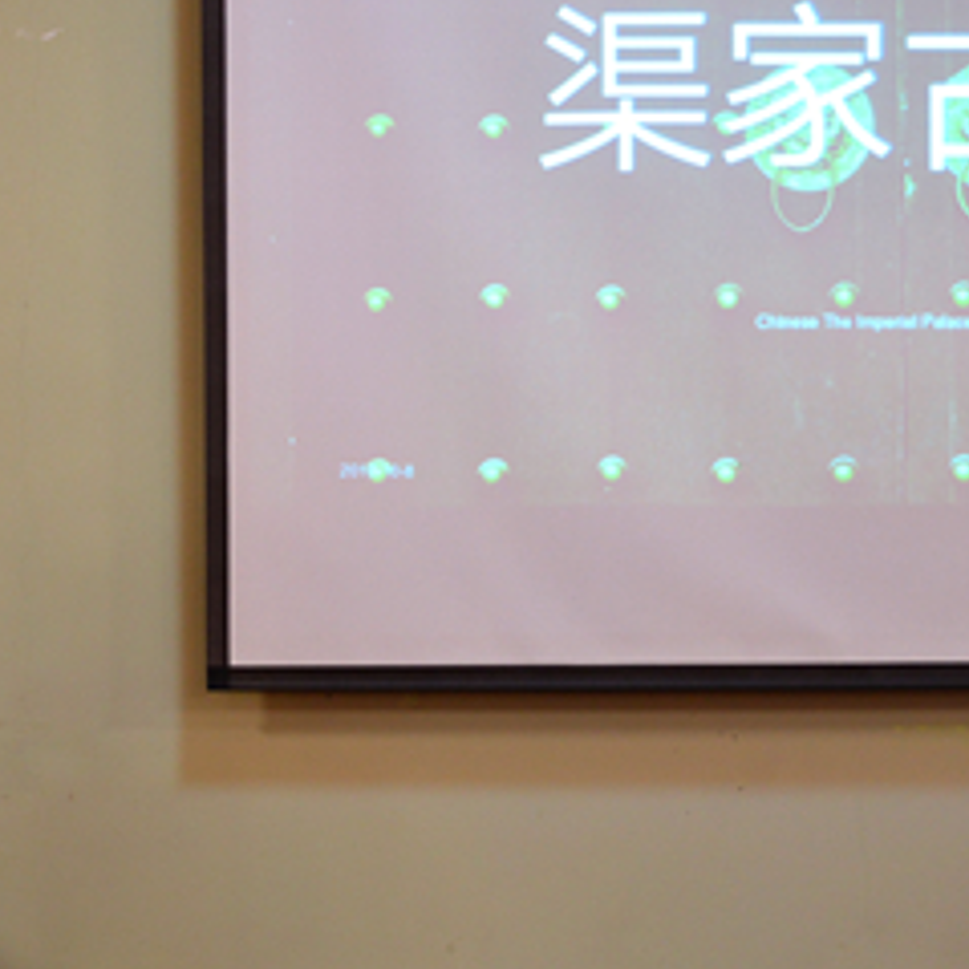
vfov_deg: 23.1
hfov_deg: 22.7
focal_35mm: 75
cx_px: 158
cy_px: 440
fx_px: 2375
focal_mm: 22
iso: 400
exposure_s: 1/15
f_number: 4
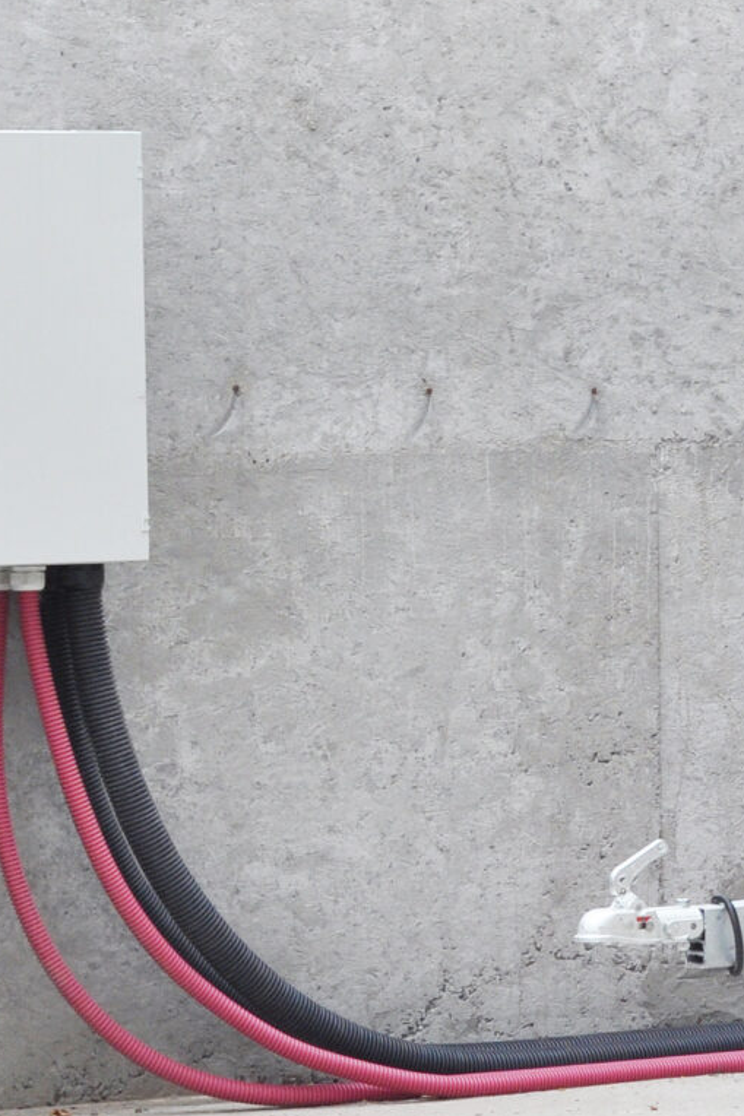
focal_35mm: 251
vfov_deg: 8.2
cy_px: 275
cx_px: 1466
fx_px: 7784
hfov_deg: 5.4
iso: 320
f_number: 6.3
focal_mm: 50
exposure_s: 1/160
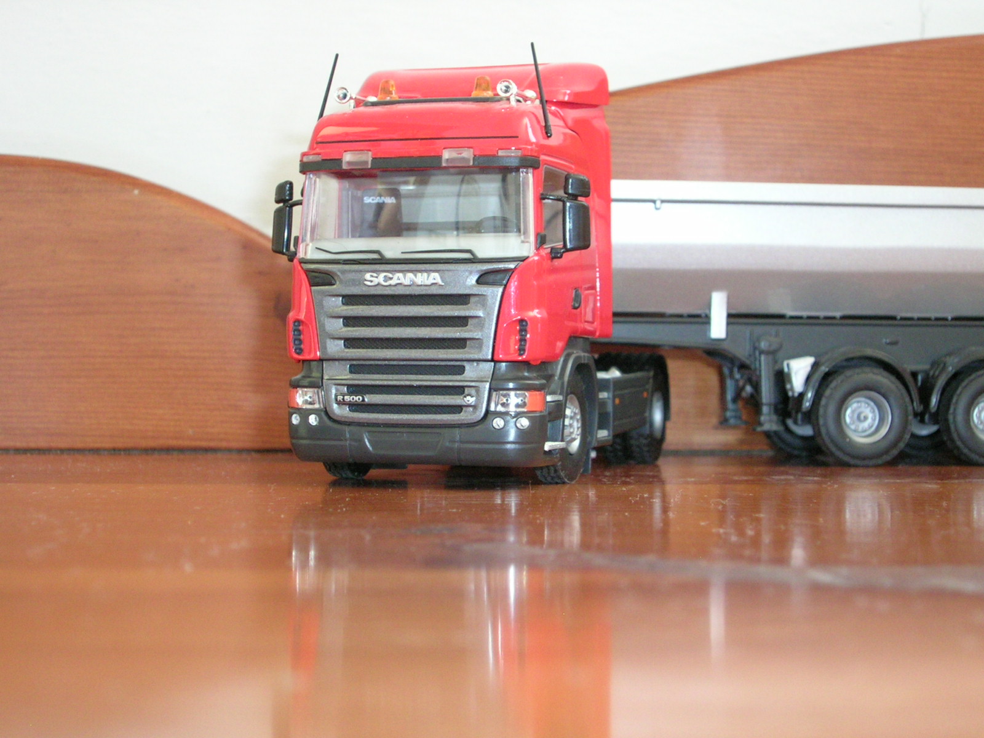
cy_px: 369
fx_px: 1961
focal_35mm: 69
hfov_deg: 28.2
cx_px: 492
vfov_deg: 21.3
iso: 200
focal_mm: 10.5
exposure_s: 1/2.8
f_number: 3.7
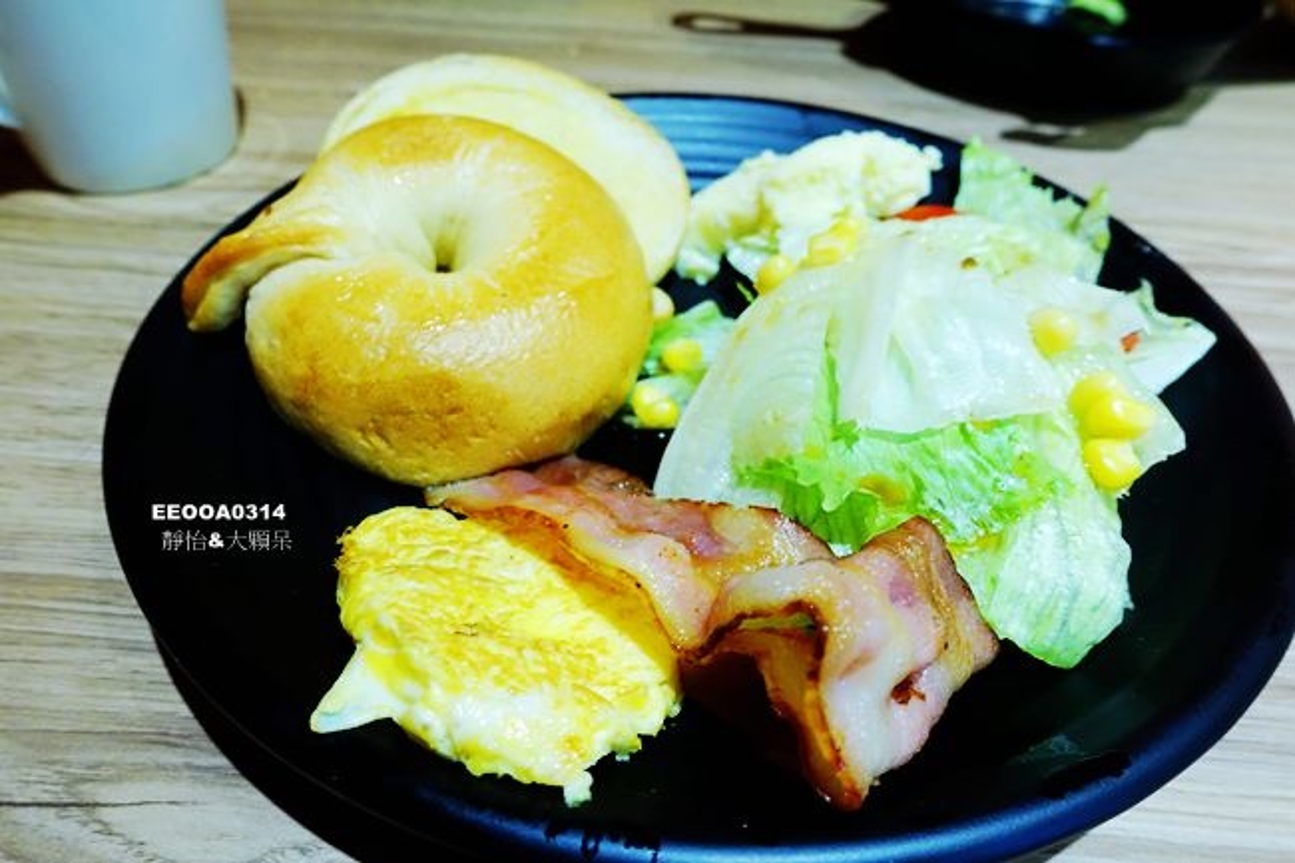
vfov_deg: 53.1
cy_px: 432
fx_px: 863
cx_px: 648
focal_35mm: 24
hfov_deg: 73.8
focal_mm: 8.8
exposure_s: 1/30
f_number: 3.5
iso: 800
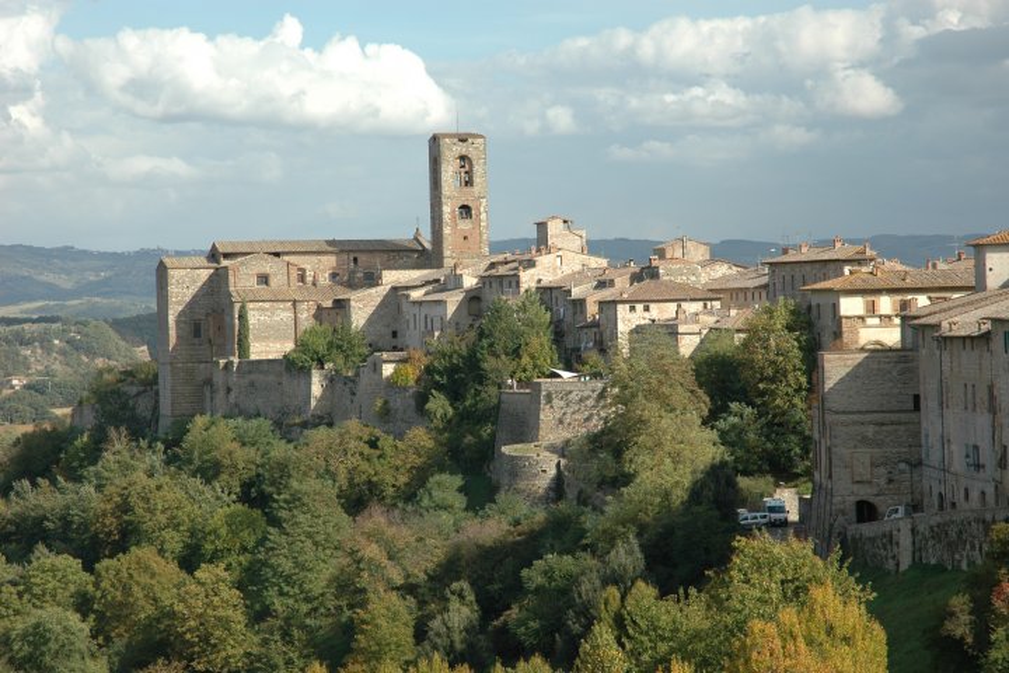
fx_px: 2943
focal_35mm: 105
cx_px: 504
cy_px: 336
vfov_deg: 13.0
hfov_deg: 19.5
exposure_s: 1/320
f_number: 9
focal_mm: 70
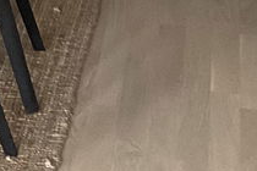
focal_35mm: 230
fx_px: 1642
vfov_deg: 5.7
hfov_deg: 8.7
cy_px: -294
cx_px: -143
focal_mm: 3
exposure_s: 1/71
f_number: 1.8
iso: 64
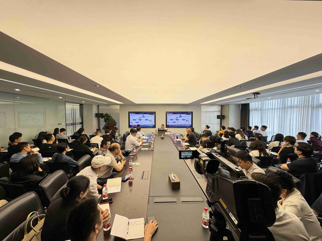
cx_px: 161
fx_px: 130
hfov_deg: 102.1
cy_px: 120
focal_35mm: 14
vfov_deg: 85.7
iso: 64
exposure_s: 1/100
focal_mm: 2.22
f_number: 2.2
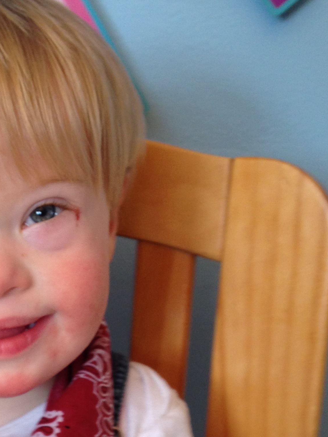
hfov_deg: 20.1
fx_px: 897
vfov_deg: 26.5
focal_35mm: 71
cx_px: 4
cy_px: 396
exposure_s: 1/20
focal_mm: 4.12
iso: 64
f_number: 2.4
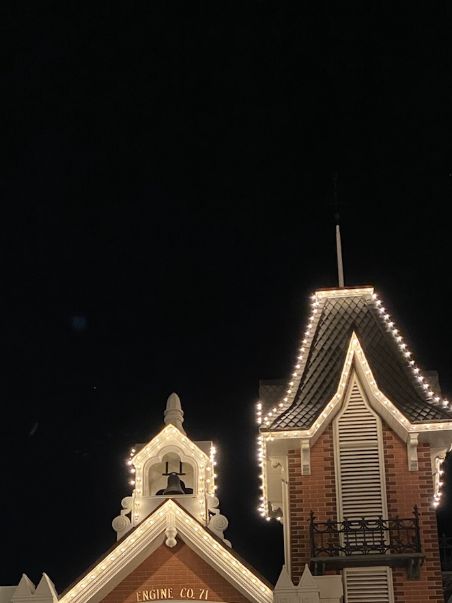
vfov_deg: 33.0
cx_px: 201
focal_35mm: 53
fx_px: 923
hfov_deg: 27.5
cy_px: 612
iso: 800
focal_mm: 4.25
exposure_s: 1/30
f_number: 1.8
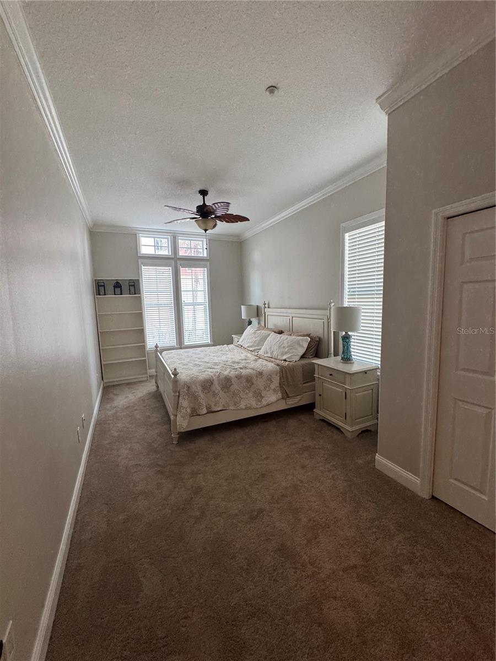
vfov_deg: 102.1
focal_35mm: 14
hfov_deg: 85.7
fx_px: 267
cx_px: 248
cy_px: 330
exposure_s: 1/60
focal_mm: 2.22
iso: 160
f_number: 2.2
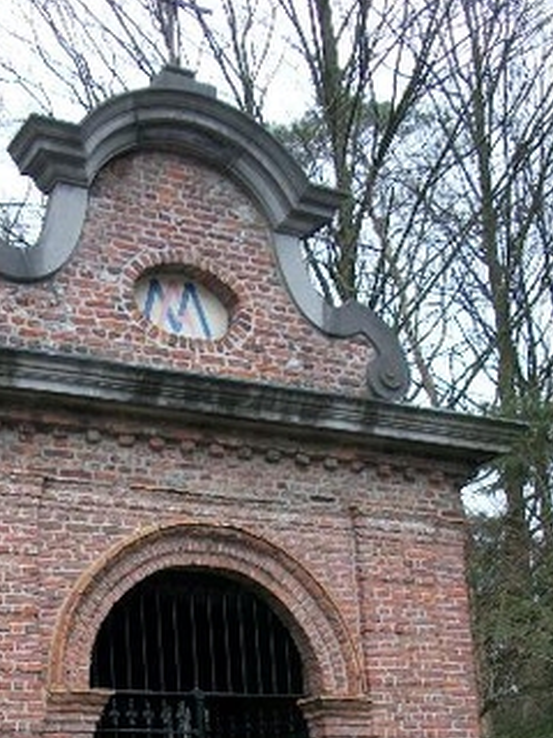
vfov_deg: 30.7
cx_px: 115
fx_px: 1278
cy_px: 664
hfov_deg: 24.1
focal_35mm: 60
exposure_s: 1/125
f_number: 2.9
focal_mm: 5.7
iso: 80
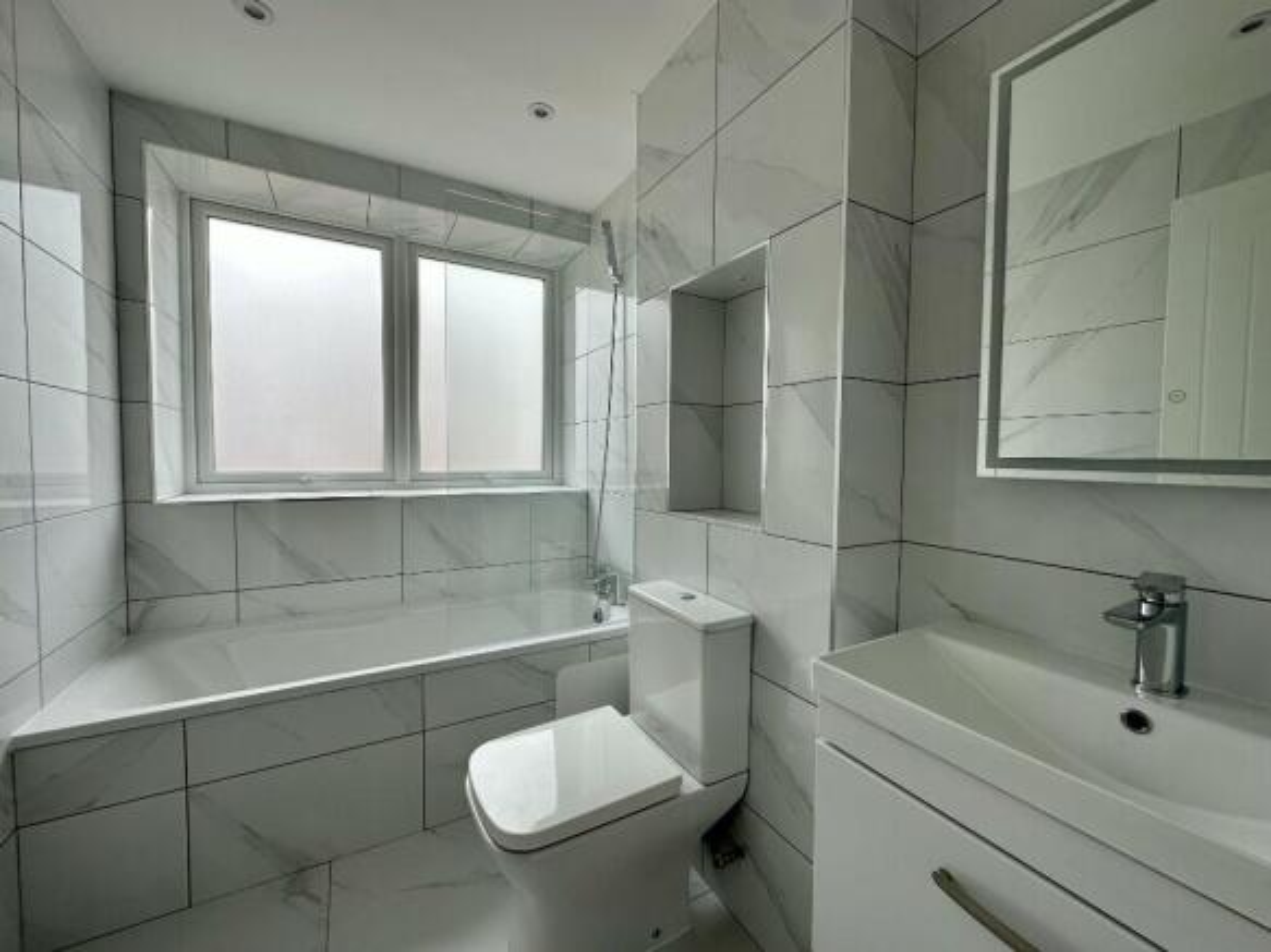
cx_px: 636
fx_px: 514
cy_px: 476
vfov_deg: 85.7
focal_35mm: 14
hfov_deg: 102.1
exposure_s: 1/150
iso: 40
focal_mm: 2.22
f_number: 2.2
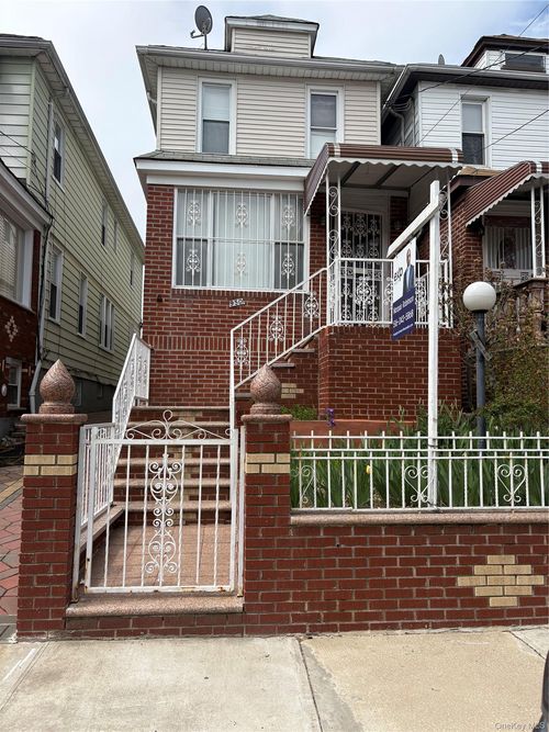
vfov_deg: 67.3
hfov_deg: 53.0
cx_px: 274
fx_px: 550
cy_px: 366
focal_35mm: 26
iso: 50
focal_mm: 5.96
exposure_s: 1/3623
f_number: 1.6
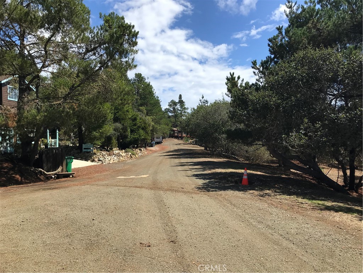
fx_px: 294
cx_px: 182
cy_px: 136
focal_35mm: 28
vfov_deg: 49.7
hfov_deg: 63.4
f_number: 1.8
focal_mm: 3.99
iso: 20
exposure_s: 1/2398
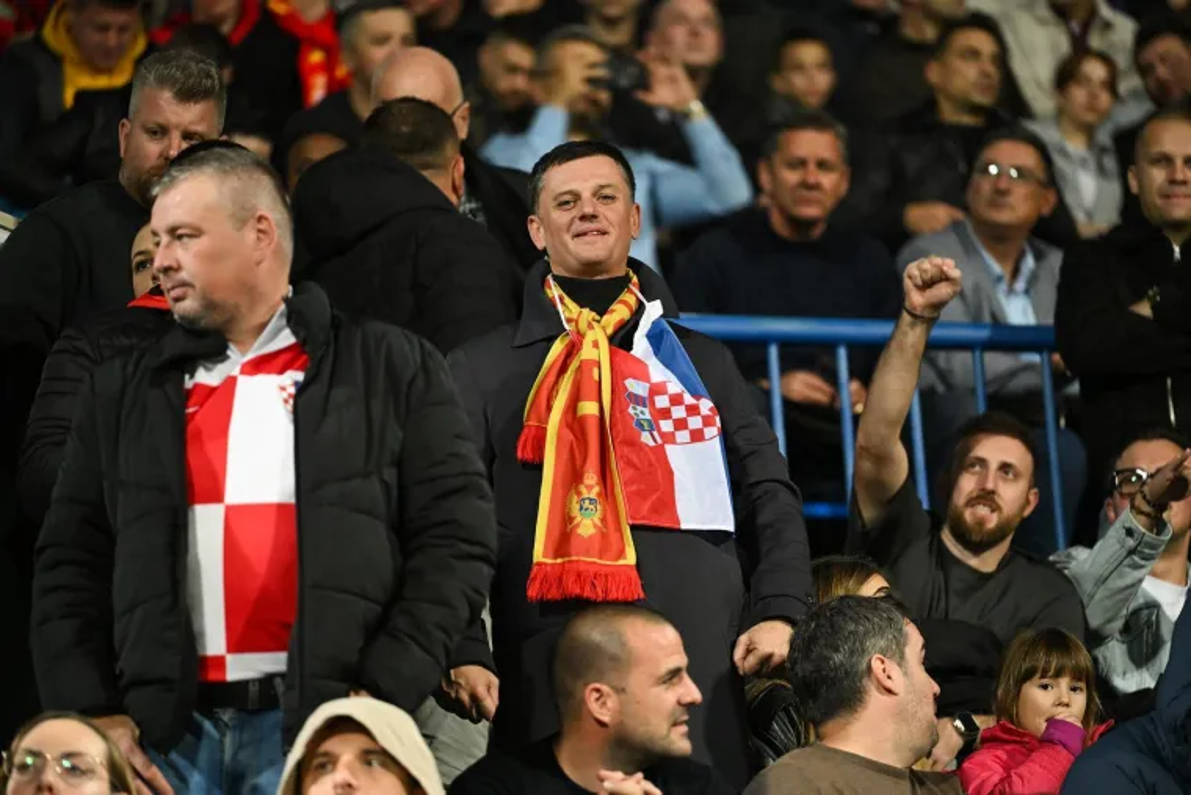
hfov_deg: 10.3
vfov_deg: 6.9
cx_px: 596
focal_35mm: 200
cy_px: 398
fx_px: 6617
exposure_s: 1/500
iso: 3200
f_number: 2.8
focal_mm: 200
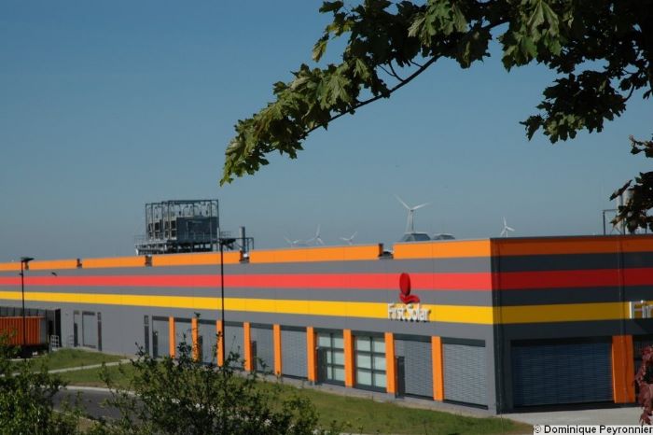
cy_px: 218
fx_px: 1904
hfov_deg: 19.5
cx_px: 326
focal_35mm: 105
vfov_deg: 13.0
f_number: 11
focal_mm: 70
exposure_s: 1/500
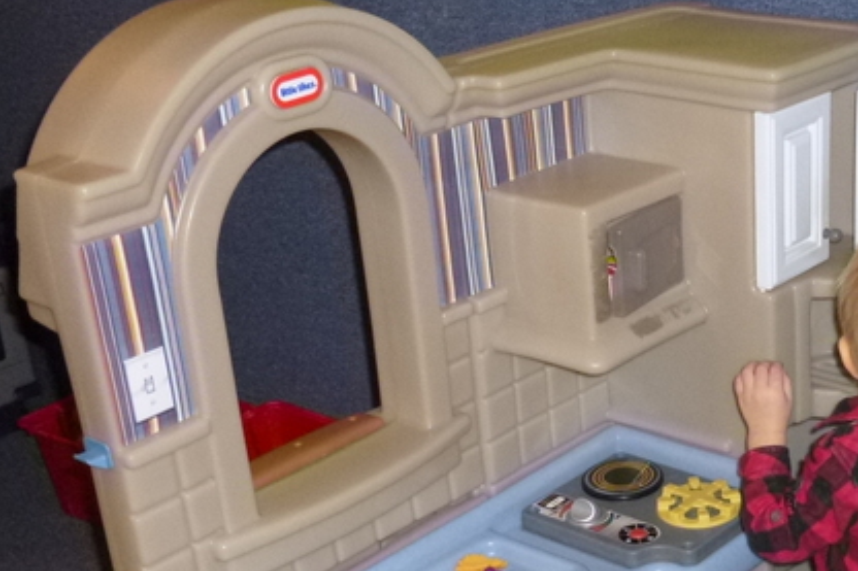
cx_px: 726
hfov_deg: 33.2
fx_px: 1382
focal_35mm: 58
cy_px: 406
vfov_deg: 23.2
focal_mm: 5.2
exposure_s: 1/60
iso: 400
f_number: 3.3
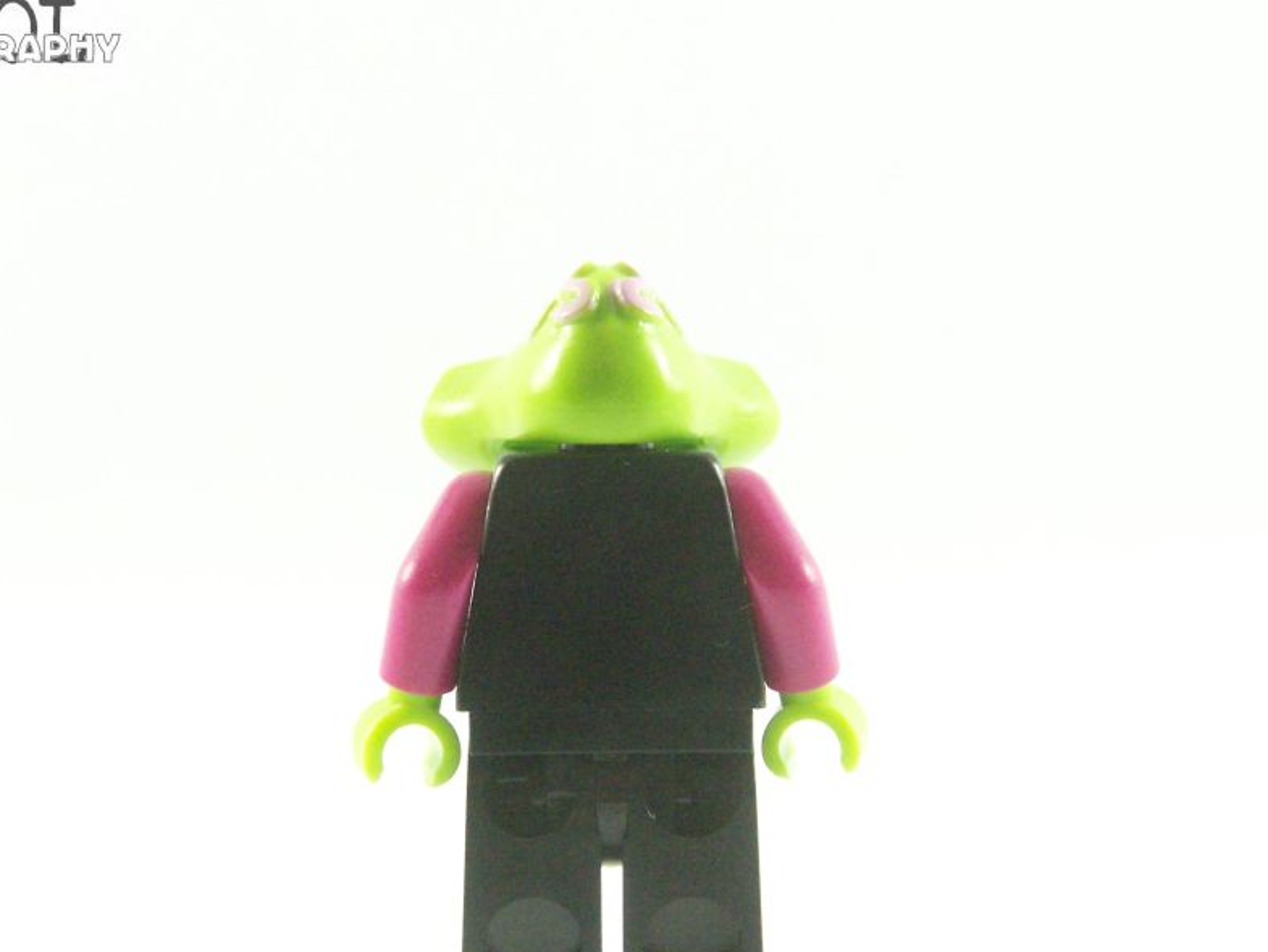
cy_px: 583
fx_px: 5019
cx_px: 619
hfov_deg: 14.4
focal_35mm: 137
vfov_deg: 10.8
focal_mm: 17.5
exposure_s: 1/60
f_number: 4
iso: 400
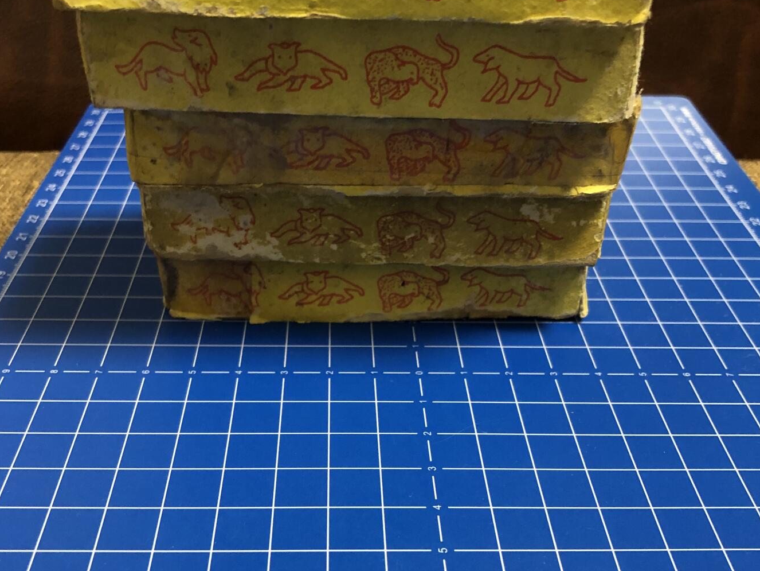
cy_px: 334
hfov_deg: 49.0
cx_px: 376
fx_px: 834
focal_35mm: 38
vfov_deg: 37.6
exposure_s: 1/8
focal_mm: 4
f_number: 1.8
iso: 80
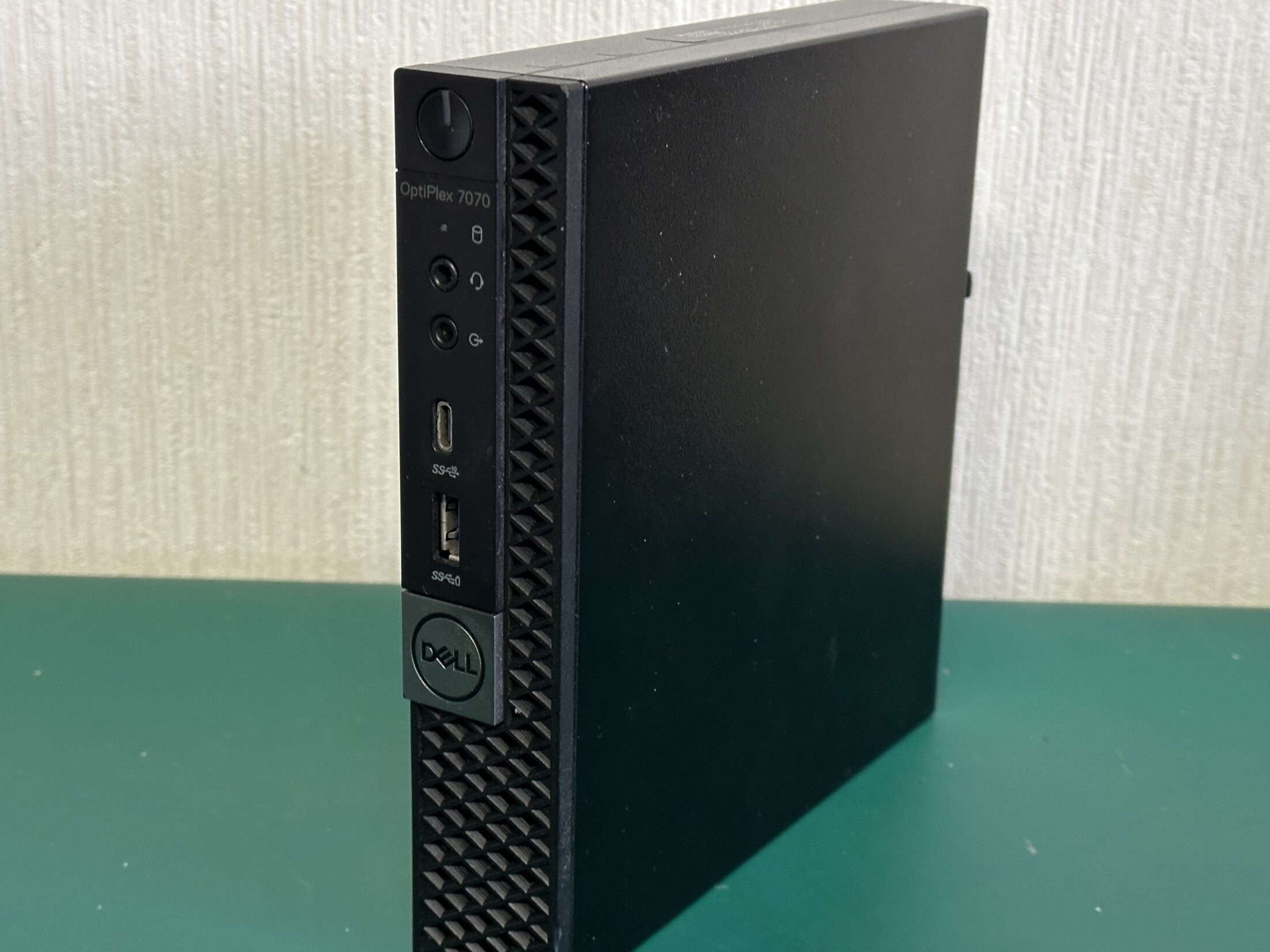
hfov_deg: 34.3
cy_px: 507
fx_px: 2055
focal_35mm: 56
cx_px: 610
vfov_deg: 26.1
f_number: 1.78
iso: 200
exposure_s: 1/33
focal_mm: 6.86
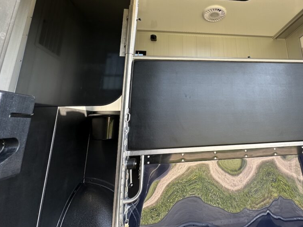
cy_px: 83
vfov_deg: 67.5
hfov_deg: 81.9
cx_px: 201
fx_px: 166
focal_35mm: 19
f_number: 2.2
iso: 50
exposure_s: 1/99
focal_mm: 2.22
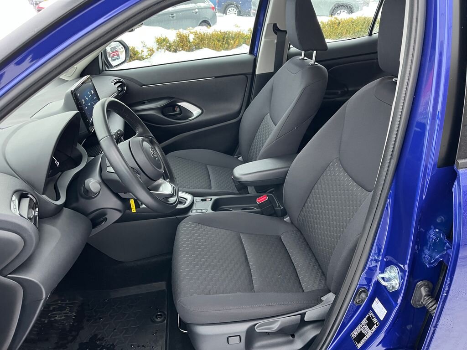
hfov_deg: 67.3
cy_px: 175
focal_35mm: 26
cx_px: 234
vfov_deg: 53.1
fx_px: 351
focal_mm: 5.1
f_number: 1.6
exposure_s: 1/60
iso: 320
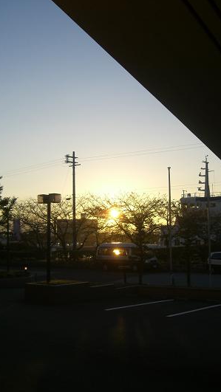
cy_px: 206
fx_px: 458
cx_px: 128
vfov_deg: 46.4
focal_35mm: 44
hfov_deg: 27.1
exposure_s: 1/400
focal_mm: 6.2
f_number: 4.3
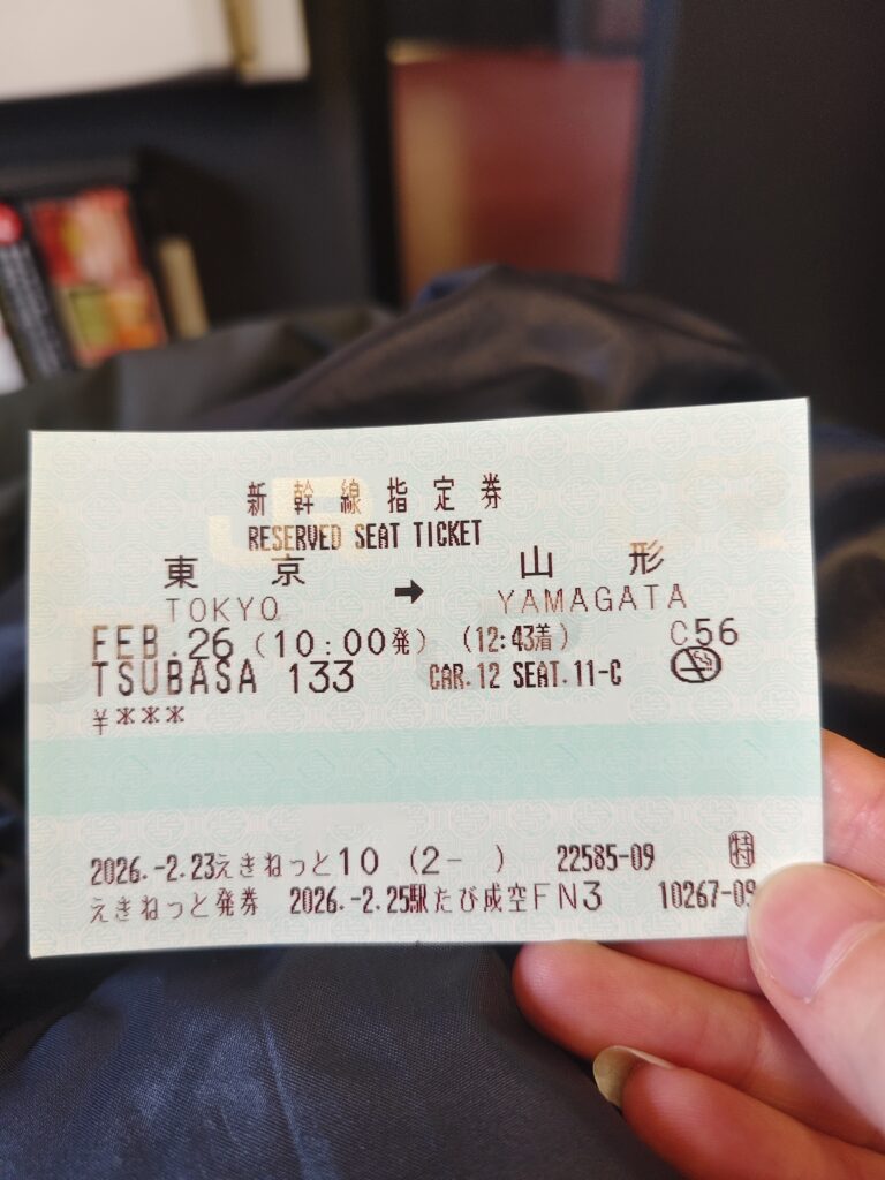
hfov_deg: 58.9
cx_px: 442
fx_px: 784
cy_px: 590
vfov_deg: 73.9
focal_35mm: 23
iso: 332
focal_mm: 5.56
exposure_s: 1/100
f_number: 1.88
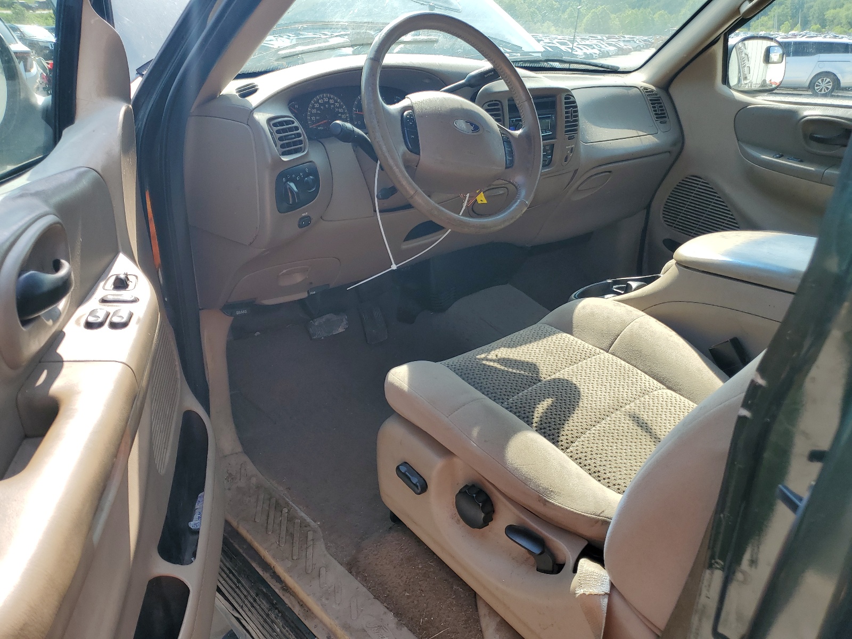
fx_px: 640
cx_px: 426
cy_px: 320
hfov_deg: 67.3
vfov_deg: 53.1
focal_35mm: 26
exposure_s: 1/769
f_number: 1.5
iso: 50
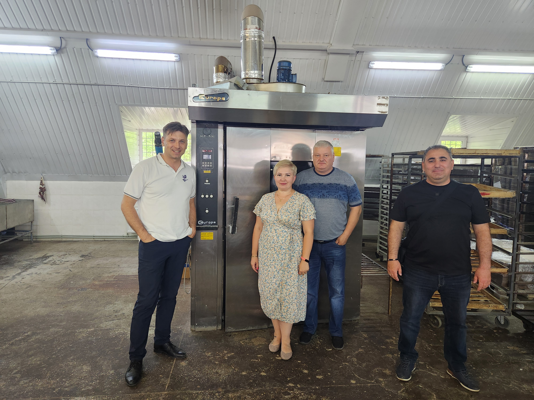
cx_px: 267
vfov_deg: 58.9
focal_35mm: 23
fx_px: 355
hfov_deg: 73.9
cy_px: 200
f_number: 1.8
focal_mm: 5.4
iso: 400
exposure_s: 1/100
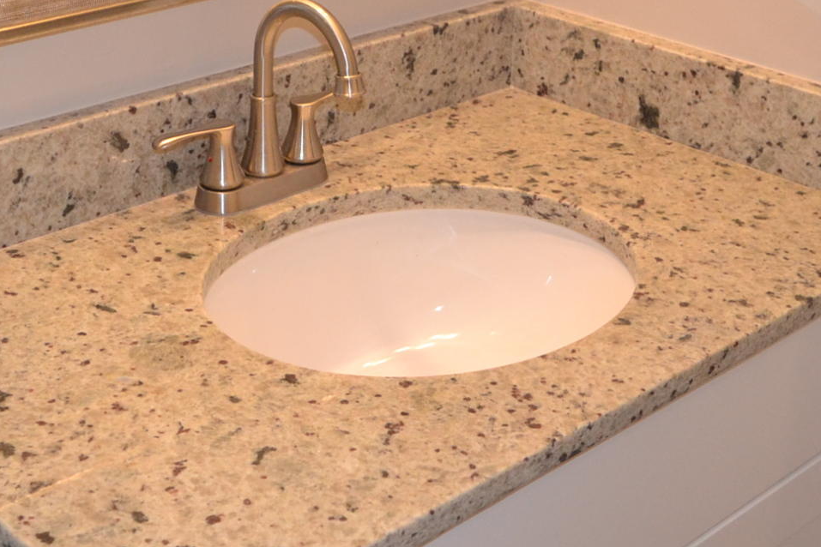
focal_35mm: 65
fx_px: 1482
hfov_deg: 30.9
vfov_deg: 20.8
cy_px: 143
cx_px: 382
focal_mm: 18
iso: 1400
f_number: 3.5
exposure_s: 1/60
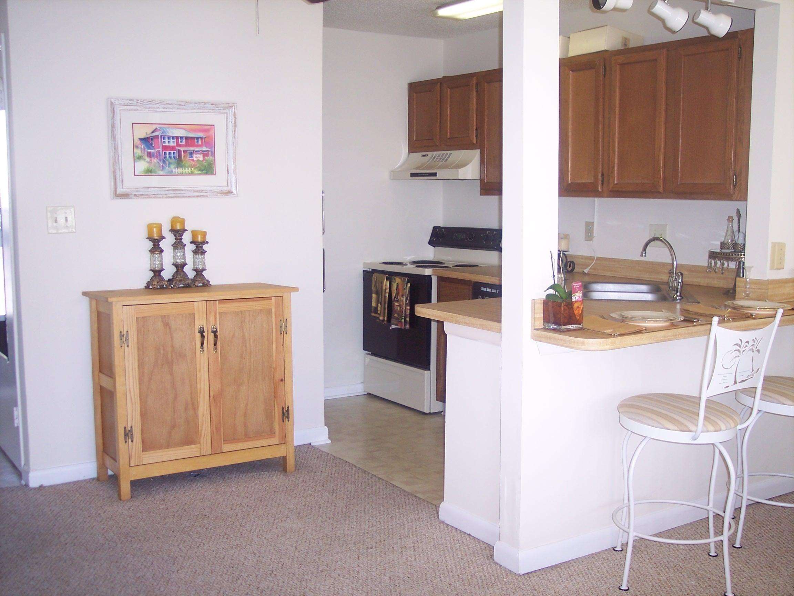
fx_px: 895
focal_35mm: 39
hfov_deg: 47.9
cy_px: 298
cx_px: 397
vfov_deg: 36.8
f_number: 2.8
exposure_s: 1/60
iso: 100
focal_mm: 8
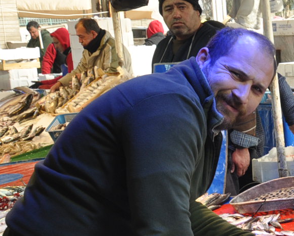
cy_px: 172
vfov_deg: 16.3
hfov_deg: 17.5
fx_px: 818
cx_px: 488
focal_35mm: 94
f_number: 8
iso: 200
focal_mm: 18
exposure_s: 1/60
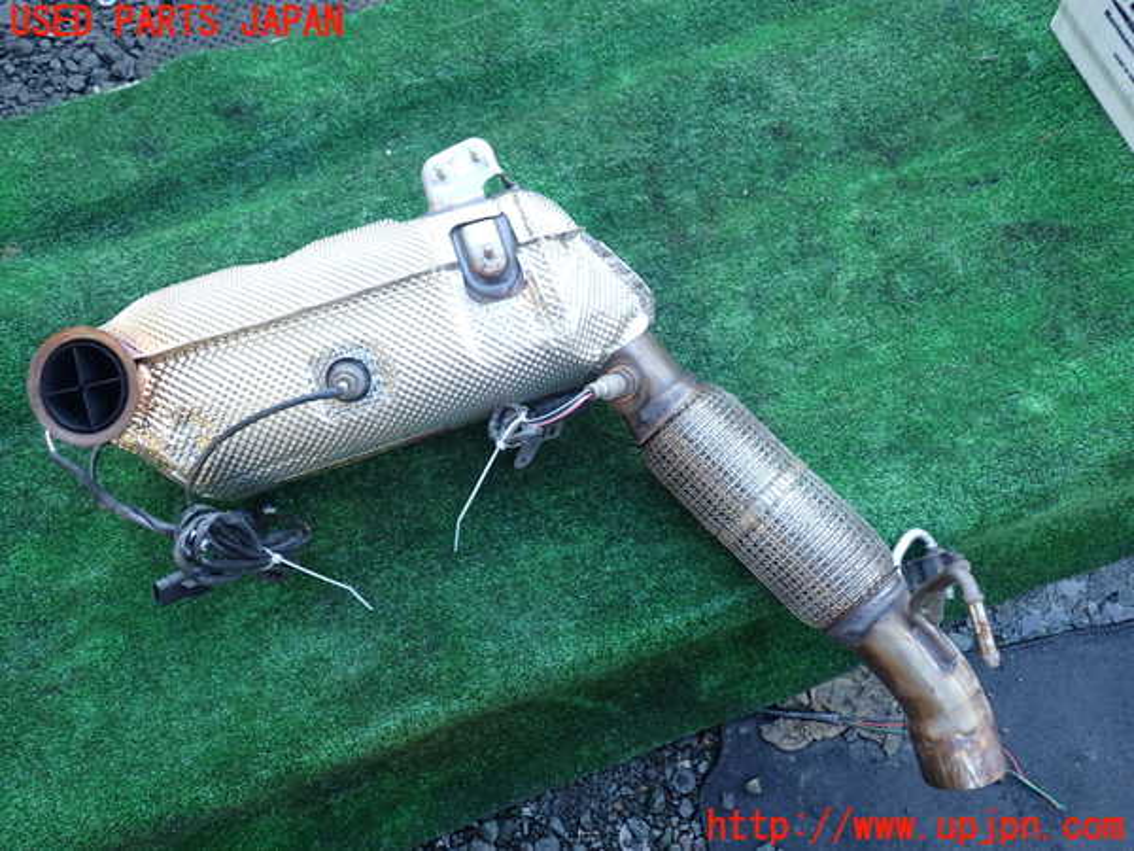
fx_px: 983
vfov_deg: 46.8
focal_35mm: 30
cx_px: 567
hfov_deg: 60.0
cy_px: 426
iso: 100
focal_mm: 5.4
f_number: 2.3
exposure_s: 1/60
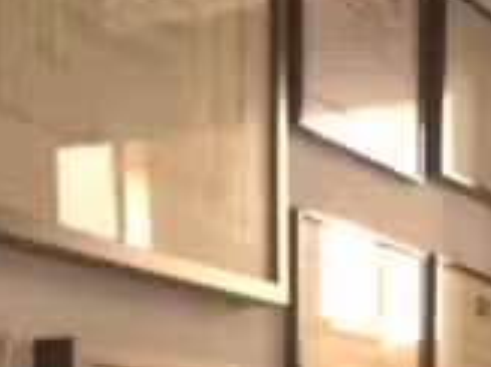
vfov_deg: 12.5
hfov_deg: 17.3
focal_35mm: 114
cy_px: 508
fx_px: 1616
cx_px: 274
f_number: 2.2
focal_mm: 4.15
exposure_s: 1/20
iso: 320
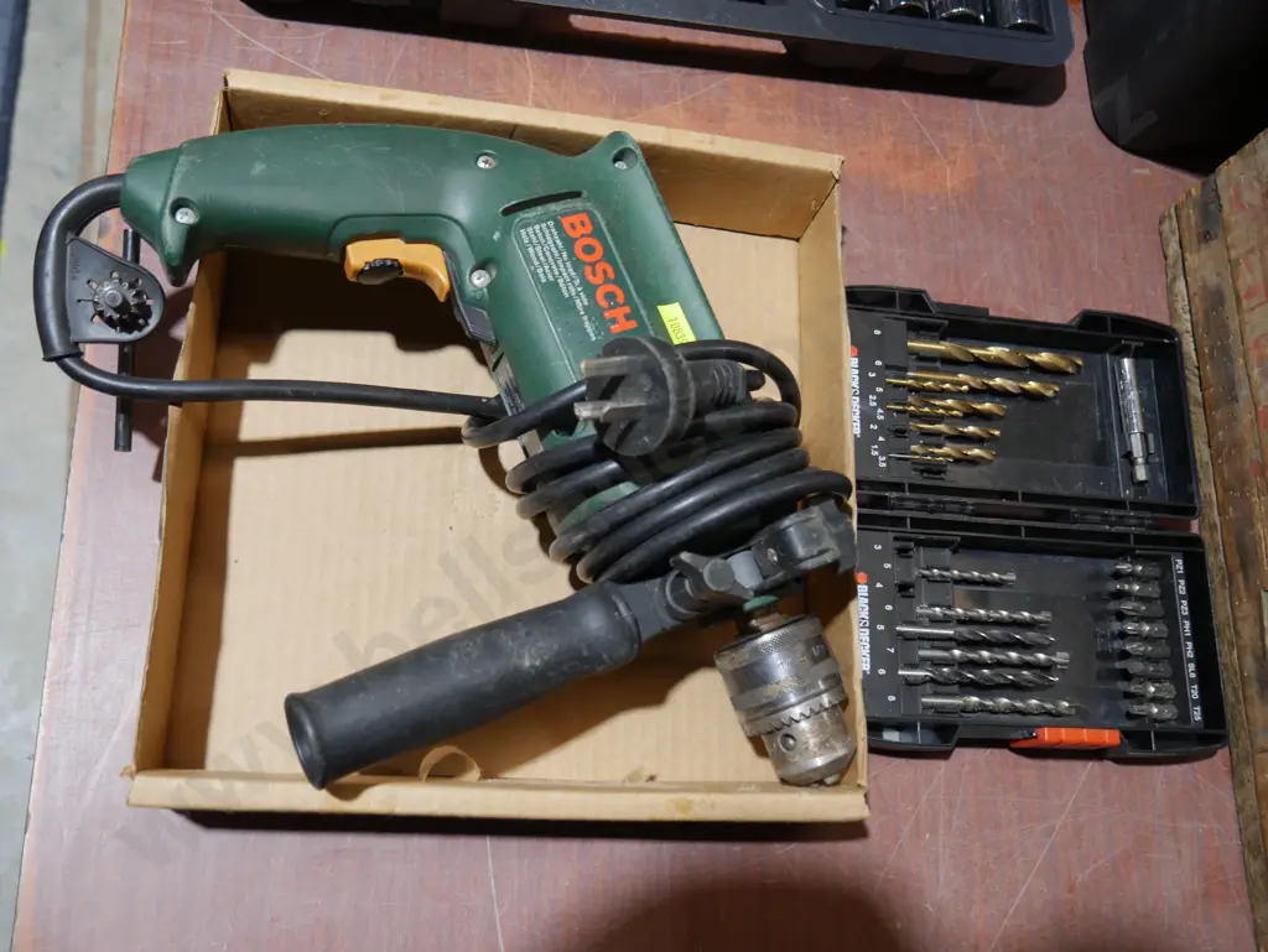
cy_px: 476
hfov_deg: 56.8
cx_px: 634
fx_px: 1173
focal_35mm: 32
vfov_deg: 44.2
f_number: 3.6
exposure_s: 1/60
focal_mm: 16
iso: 400
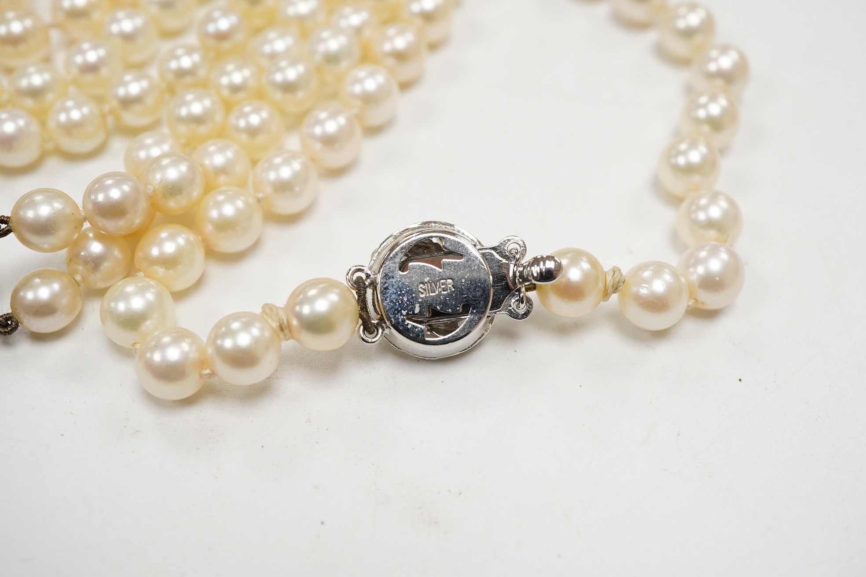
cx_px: 433
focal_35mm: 45
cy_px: 288
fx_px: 1082
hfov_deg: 43.6
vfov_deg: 29.9
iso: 1250
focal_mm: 30
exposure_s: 1/125
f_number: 11
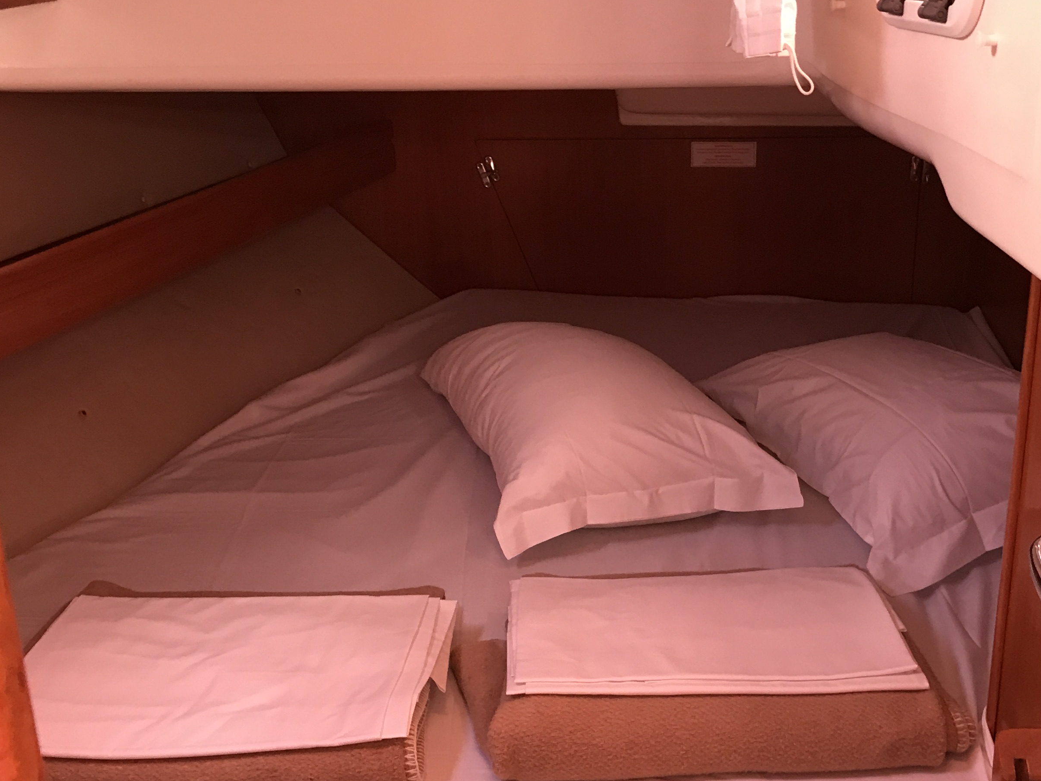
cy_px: 479
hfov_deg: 40.2
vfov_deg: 30.8
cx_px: 644
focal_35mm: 47
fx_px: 1414
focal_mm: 3.99
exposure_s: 1/15
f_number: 1.8
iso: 50
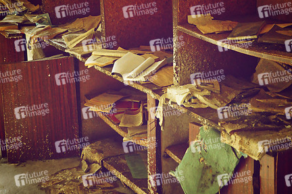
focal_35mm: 50
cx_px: 149
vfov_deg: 27.0
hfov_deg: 39.6
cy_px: 94
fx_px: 406
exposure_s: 1/3200
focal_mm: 32
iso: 3200
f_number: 4.2
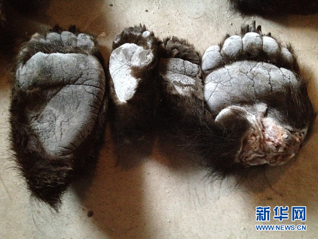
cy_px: 120
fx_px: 322
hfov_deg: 52.6
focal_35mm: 35
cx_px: 159
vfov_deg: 40.7
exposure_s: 1/15
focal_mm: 4.28
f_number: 2.4
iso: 800
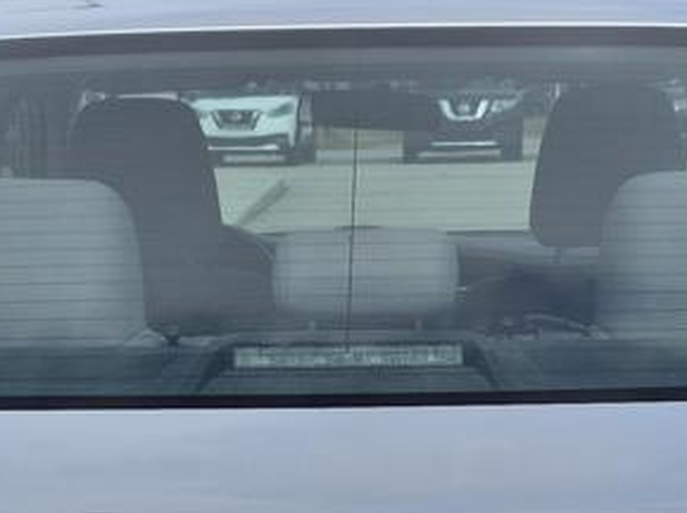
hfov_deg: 19.3
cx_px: 314
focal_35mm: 102
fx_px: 2022
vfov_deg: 13.4
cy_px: 834
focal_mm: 5.4
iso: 25
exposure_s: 1/2896
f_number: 1.8
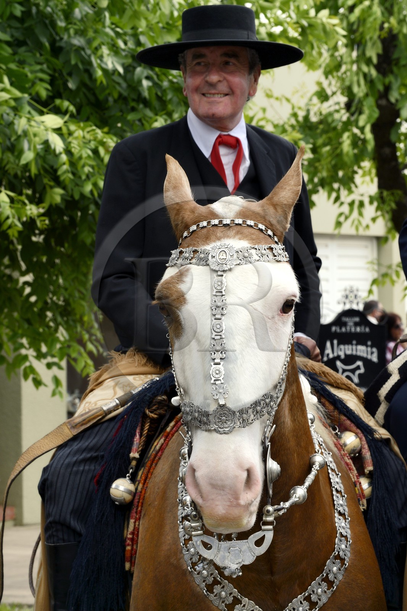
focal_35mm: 105
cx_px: 204
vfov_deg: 19.5
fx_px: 1781
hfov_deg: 13.0
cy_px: 306
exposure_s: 1/200
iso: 400
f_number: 14
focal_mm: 105
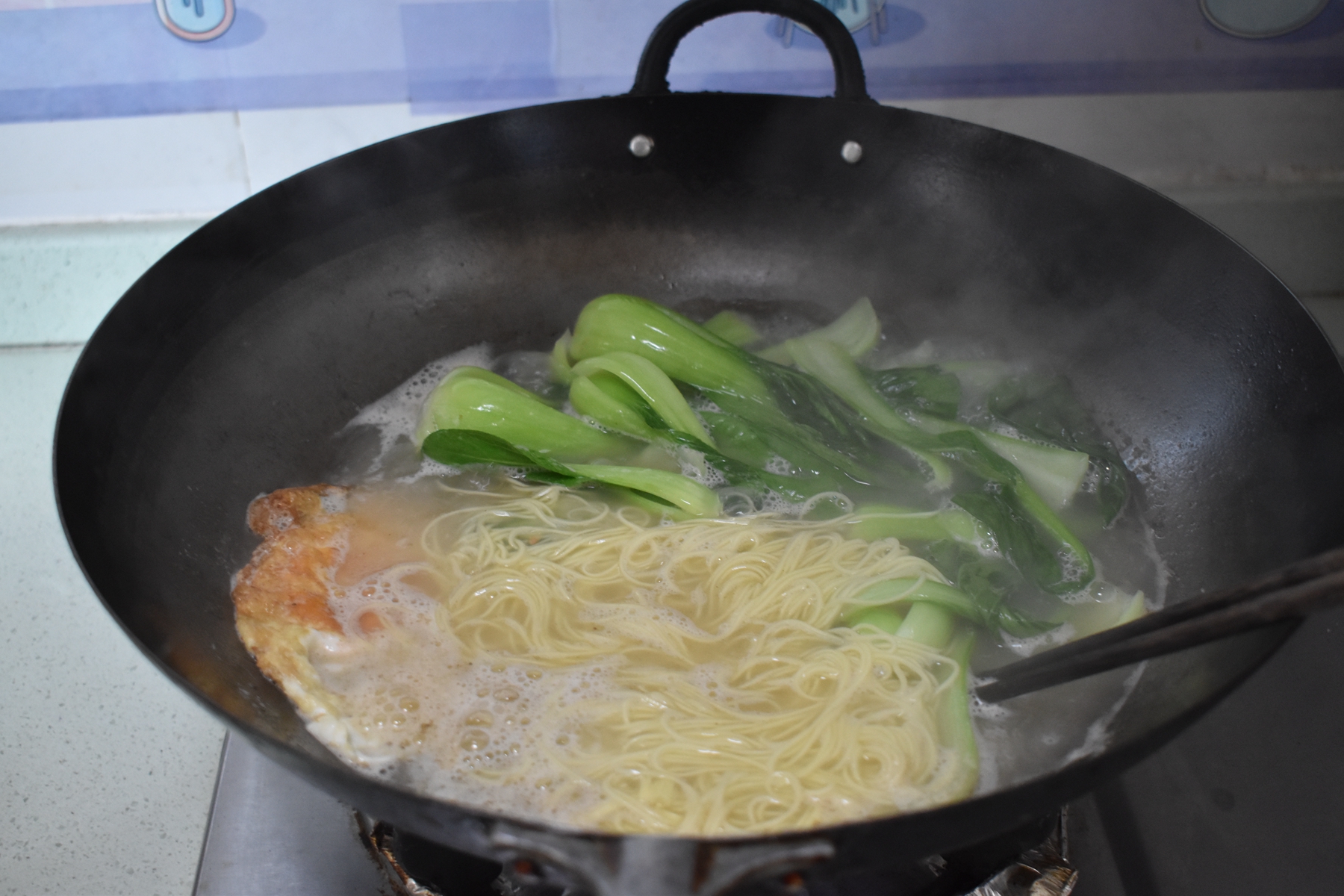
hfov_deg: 42.3
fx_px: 1736
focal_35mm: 46
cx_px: 672
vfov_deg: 28.9
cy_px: 448
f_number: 5
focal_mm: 31
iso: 1600
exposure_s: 1/50
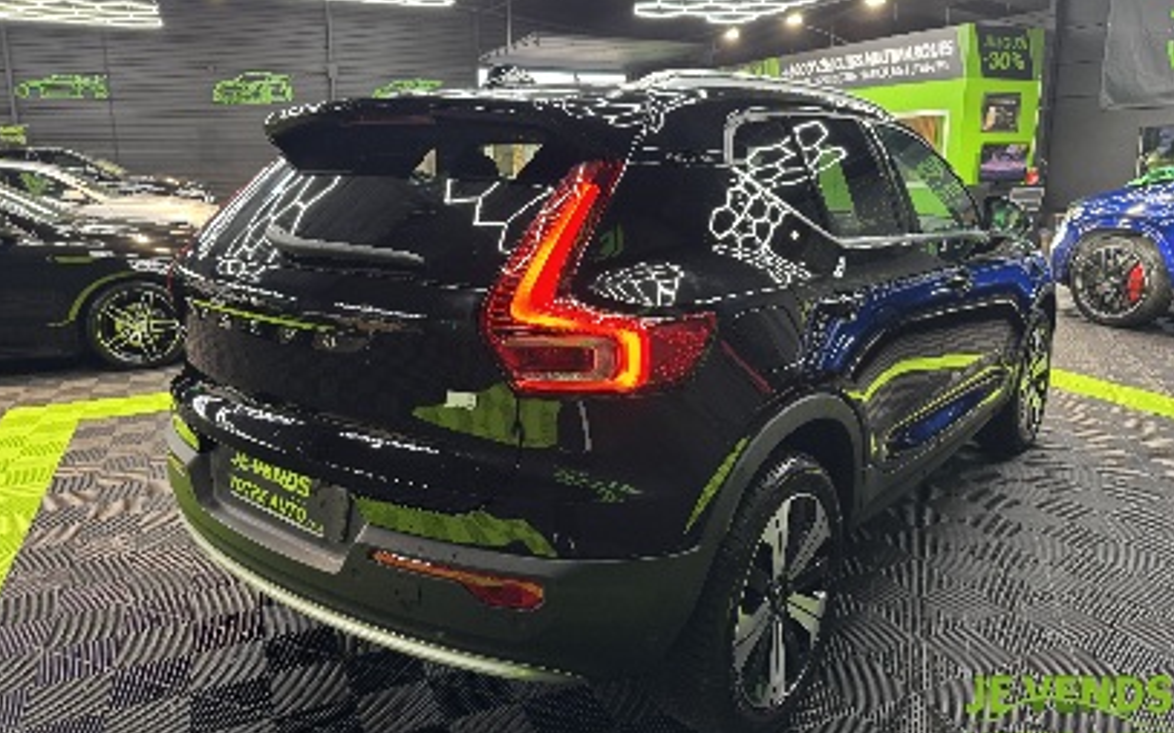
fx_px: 832
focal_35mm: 26
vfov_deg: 47.5
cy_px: 335
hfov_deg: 70.4
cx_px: 588
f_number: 1.78
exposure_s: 1/50
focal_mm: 6.76
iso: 250
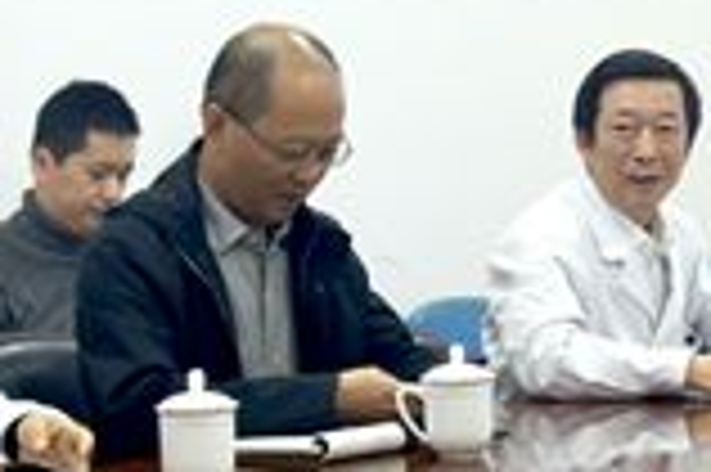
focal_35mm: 162
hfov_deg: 12.5
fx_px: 3196
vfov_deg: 8.4
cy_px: 16
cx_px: 792
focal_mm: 32
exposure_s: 1/80
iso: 800
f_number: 4.5
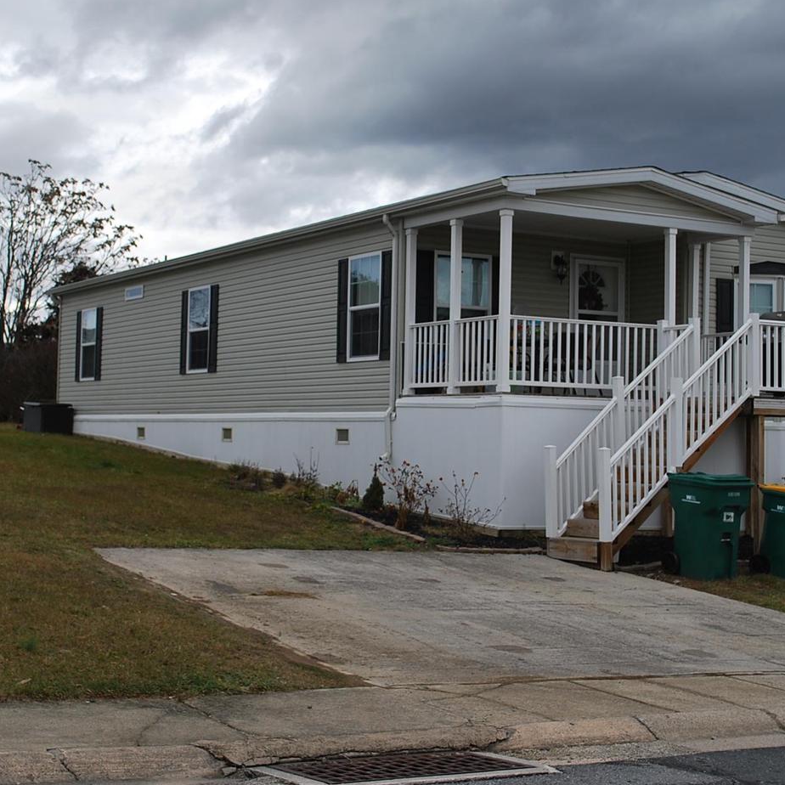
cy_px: 379
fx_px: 1479
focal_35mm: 58
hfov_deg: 29.7
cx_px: 393
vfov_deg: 29.7
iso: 100
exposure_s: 1/125
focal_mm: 29
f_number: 5.6
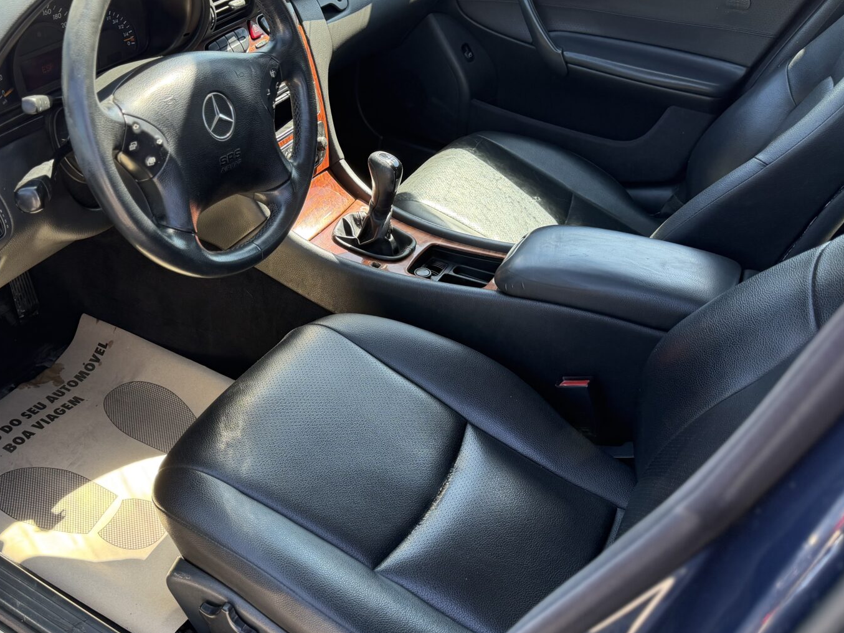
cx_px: 301
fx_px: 829
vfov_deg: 41.8
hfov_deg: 53.2
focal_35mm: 34
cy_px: 298
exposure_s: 1/198
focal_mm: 6.76
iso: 100
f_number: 1.78
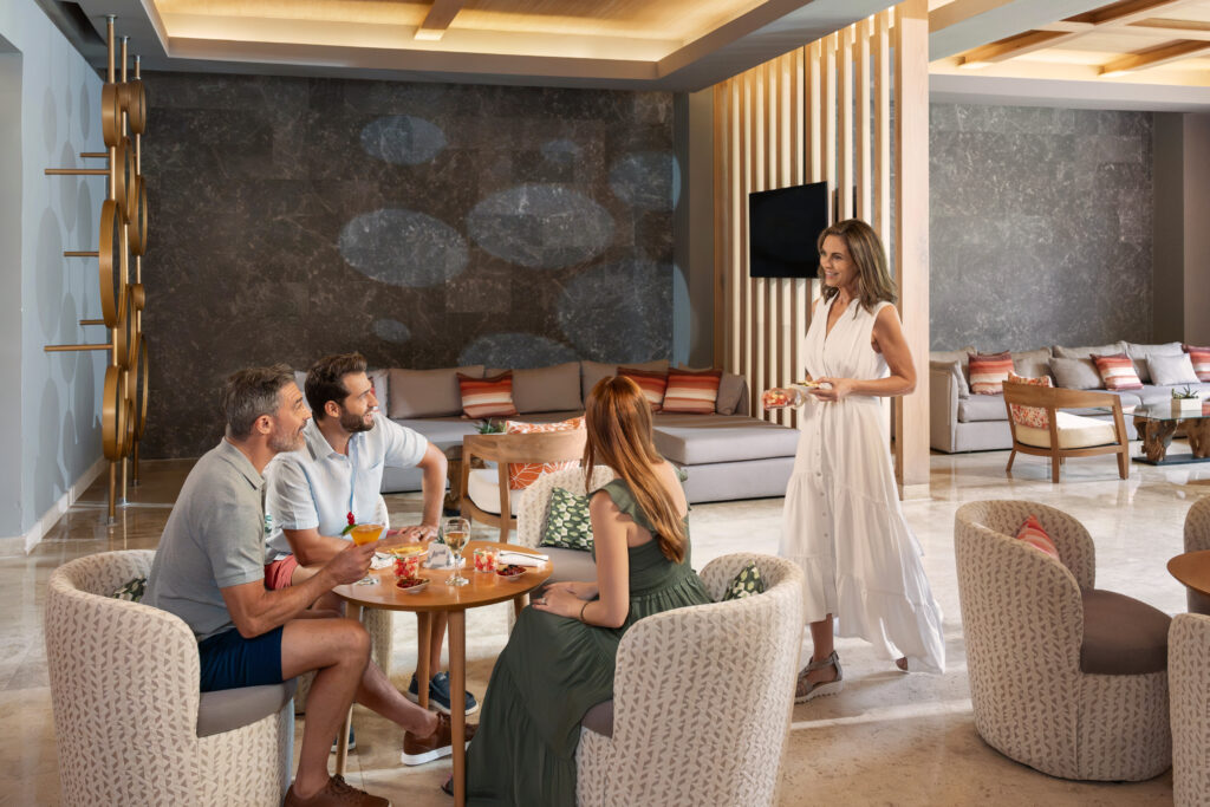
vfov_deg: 53.1
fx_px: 807
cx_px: 605
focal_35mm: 24
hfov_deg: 73.7
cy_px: 404
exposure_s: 1/250
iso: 3200
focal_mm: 24
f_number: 3.5
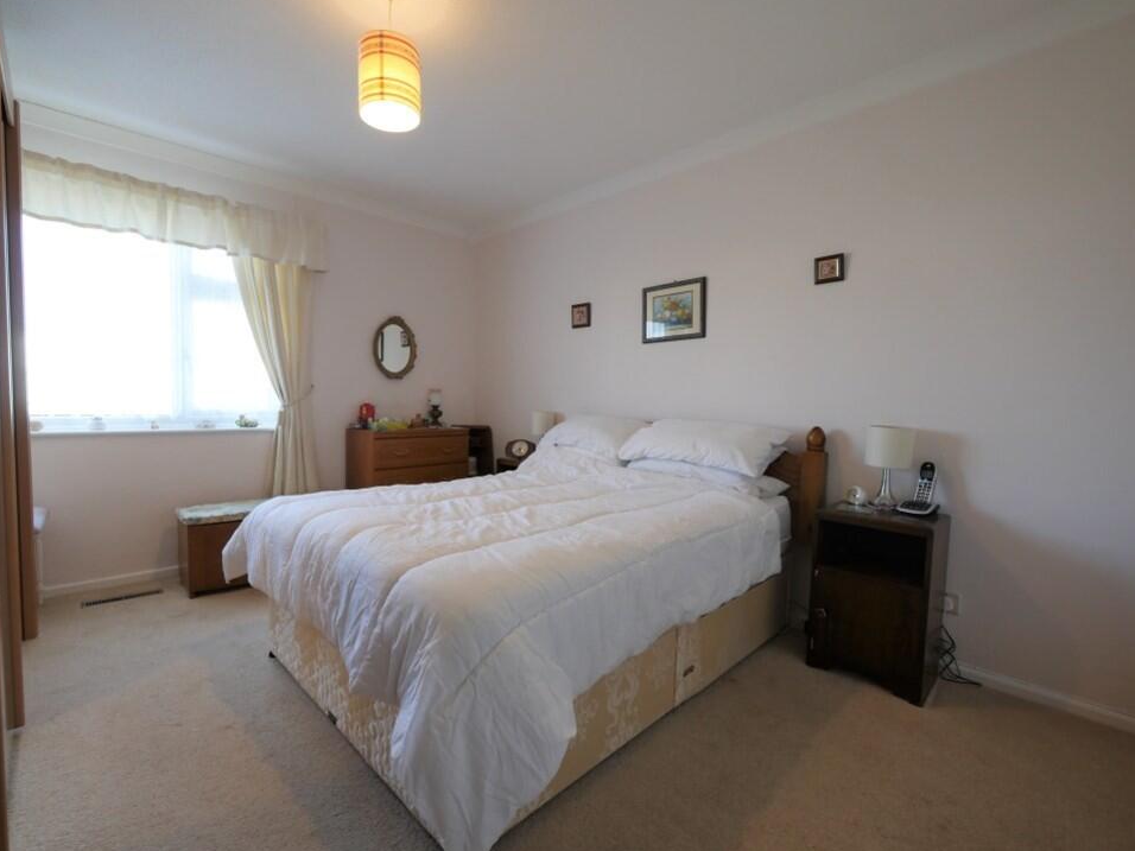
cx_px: 539
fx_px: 492
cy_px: 429
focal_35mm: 15
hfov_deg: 98.1
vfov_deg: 81.7
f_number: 4
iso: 320
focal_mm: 7
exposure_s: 1/60
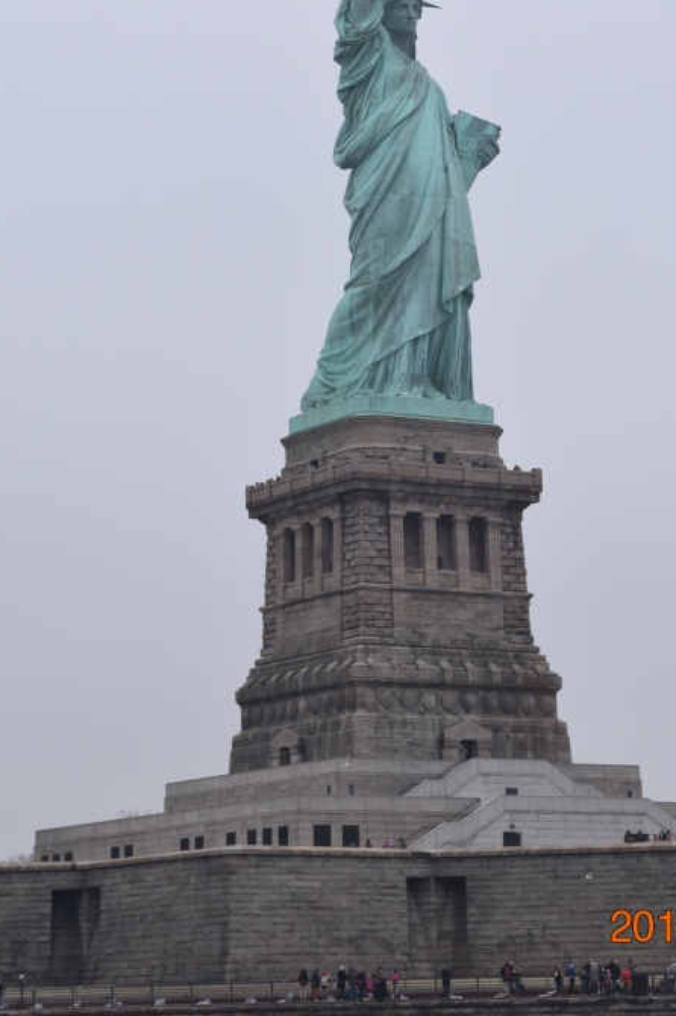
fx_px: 3101
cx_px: 377
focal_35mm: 110
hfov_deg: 12.4
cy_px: 312
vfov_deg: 18.5
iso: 200
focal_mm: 48
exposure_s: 1/400
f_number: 10
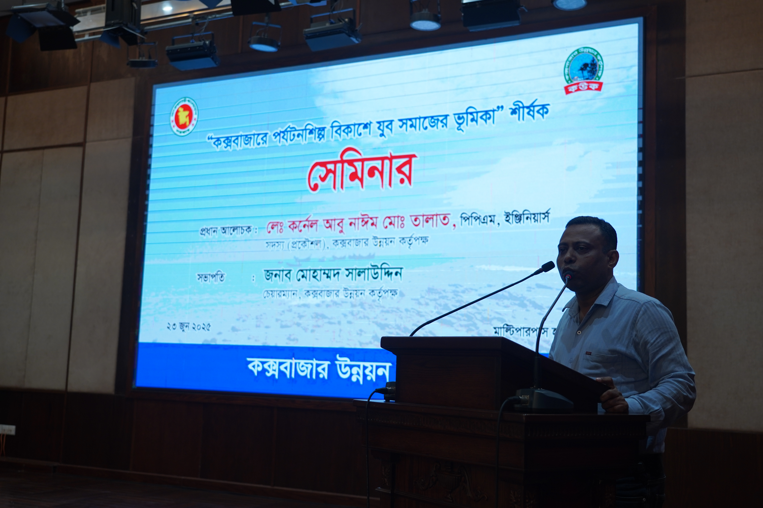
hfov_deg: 47.4
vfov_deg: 32.6
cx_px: 382
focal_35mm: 41
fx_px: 869
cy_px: 254
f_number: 4
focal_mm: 41
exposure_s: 1/160
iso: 640
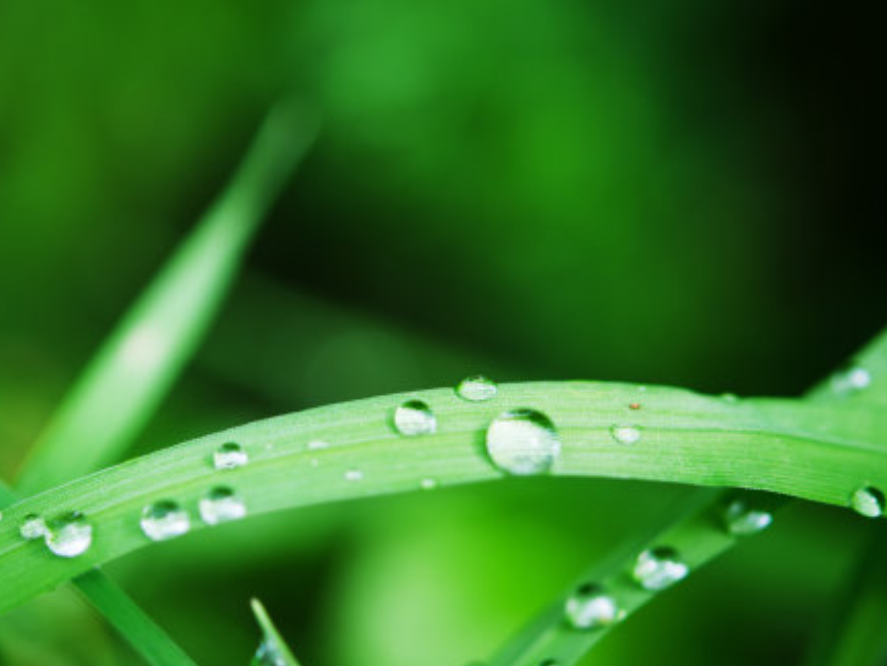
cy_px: 349
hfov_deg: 16.1
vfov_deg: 12.2
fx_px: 3127
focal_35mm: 122
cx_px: 289
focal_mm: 60
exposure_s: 1/640
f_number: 3.2
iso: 100
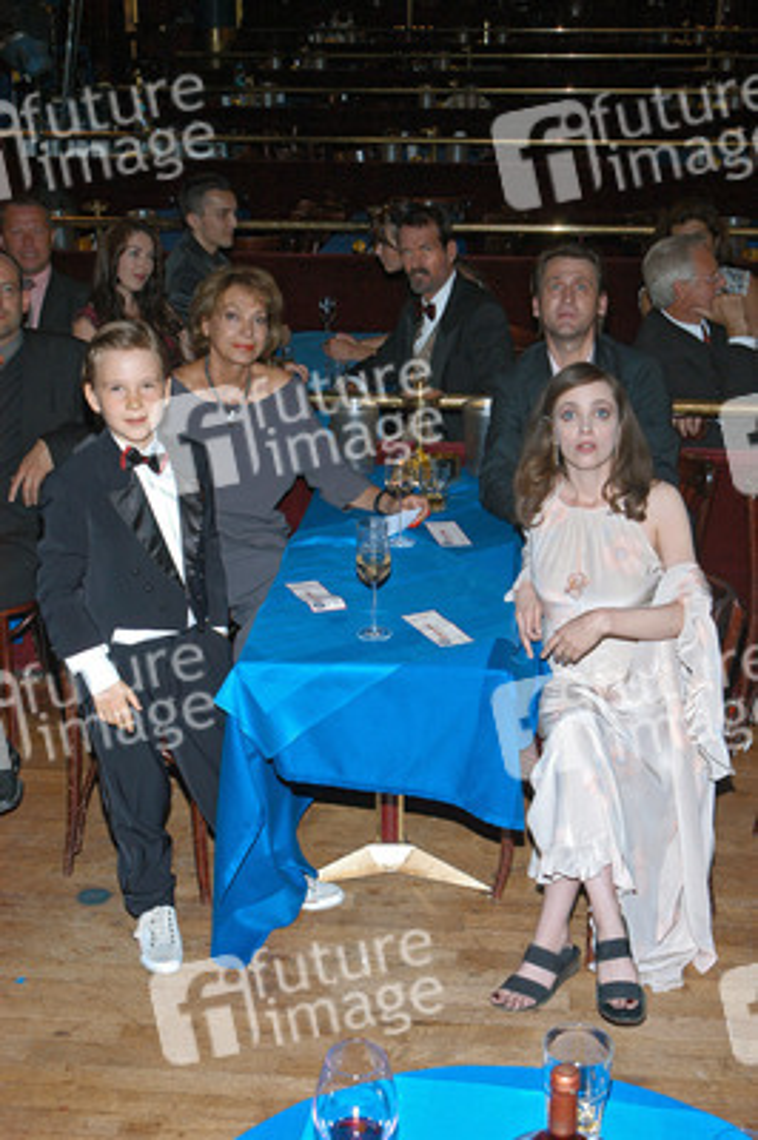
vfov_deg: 37.9
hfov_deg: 25.7
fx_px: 1661
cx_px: 379
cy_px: 570
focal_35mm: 52
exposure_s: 1/125
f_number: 5.6
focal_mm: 35
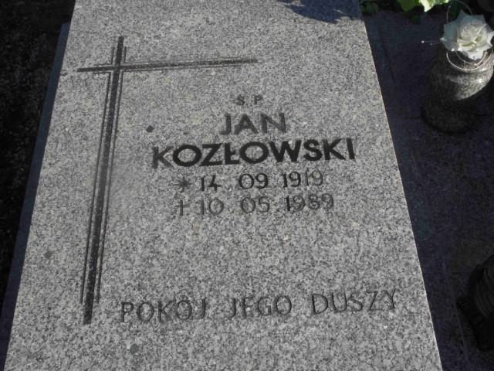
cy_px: 186
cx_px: 247
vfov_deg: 30.9
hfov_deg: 40.4
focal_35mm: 47
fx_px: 671
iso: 100
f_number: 6.9
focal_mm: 7.9
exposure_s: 1/250
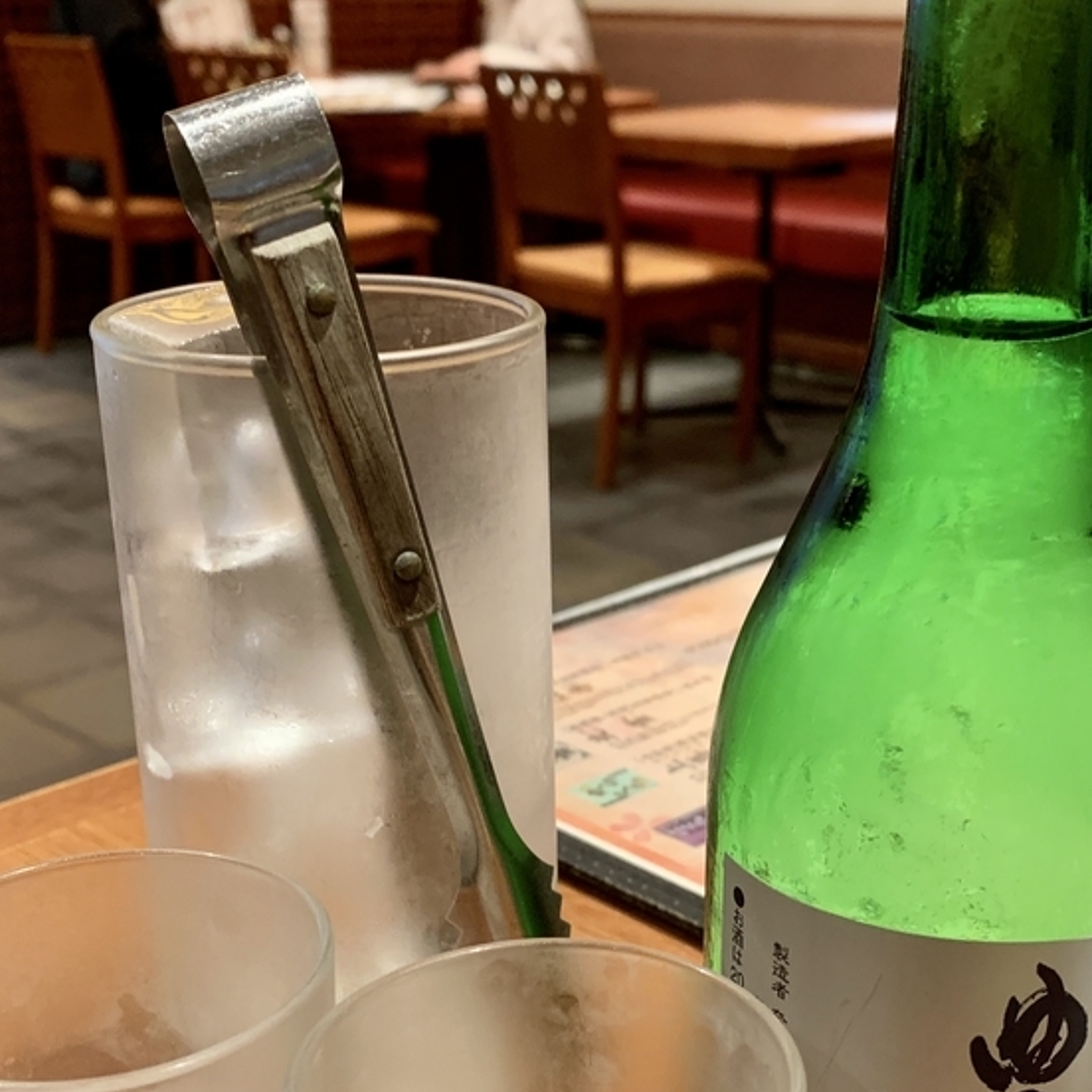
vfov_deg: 33.9
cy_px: 657
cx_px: 609
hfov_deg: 34.0
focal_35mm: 50
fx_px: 1785
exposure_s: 1/50
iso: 160
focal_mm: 4.25
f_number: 1.8
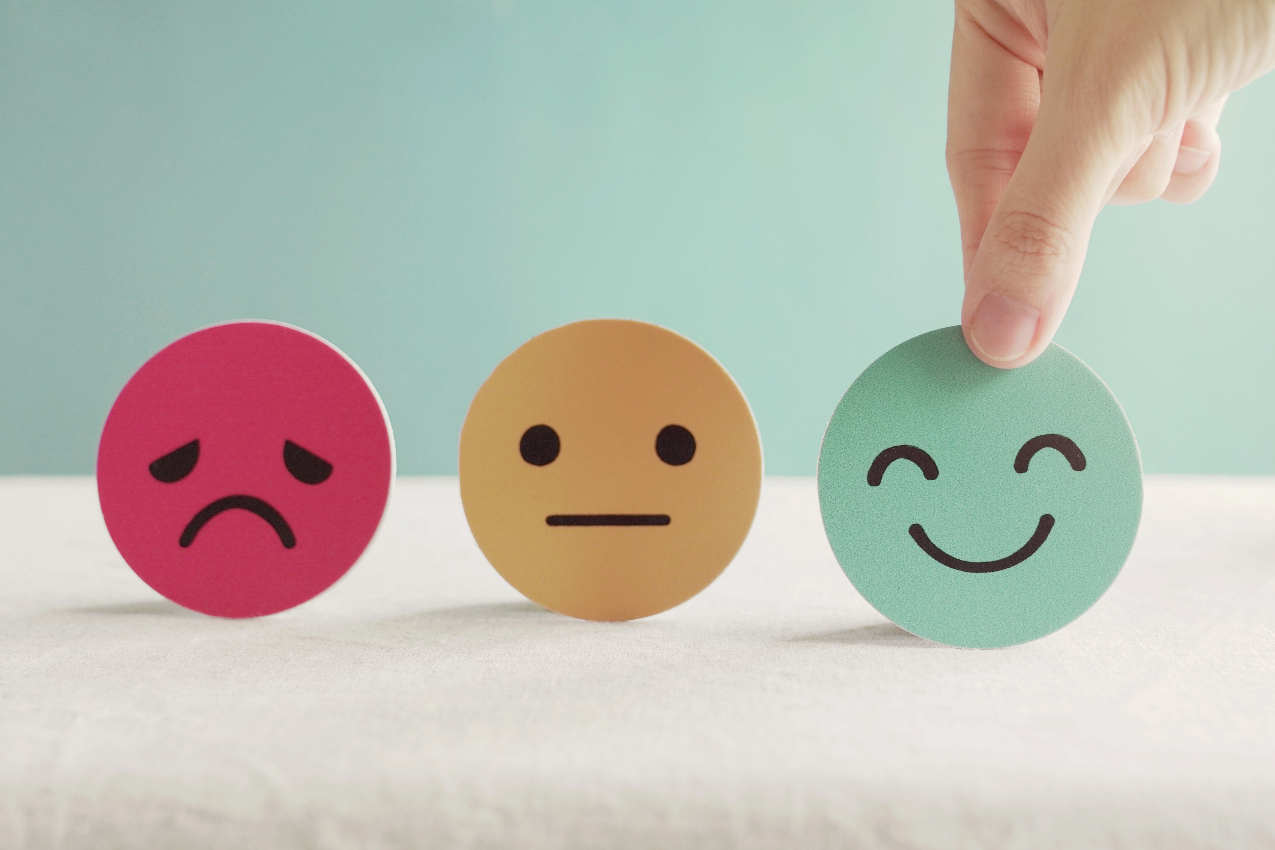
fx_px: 1965
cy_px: 425
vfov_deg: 24.4
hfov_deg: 35.9
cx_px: 638
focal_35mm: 56
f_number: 4
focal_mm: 37
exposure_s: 1/50
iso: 400
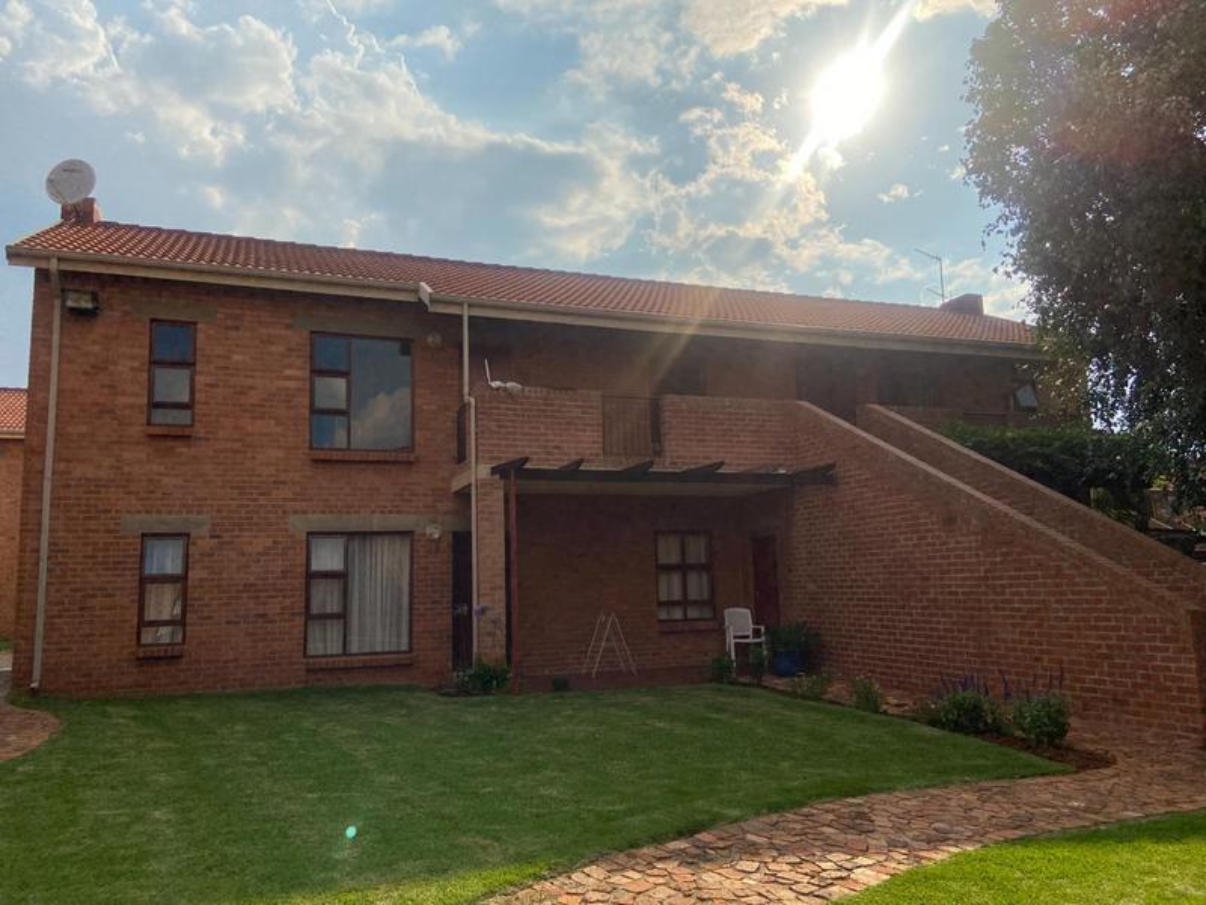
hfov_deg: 67.3
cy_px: 452
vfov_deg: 53.1
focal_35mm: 26
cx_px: 603
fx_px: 906
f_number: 1.8
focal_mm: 4.25
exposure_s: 1/7194
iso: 32
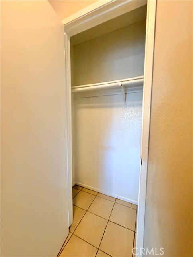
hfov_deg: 85.7
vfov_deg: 102.1
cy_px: 128
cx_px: 96
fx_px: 104
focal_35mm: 14
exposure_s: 1/60
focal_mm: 2.22
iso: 800
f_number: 2.2
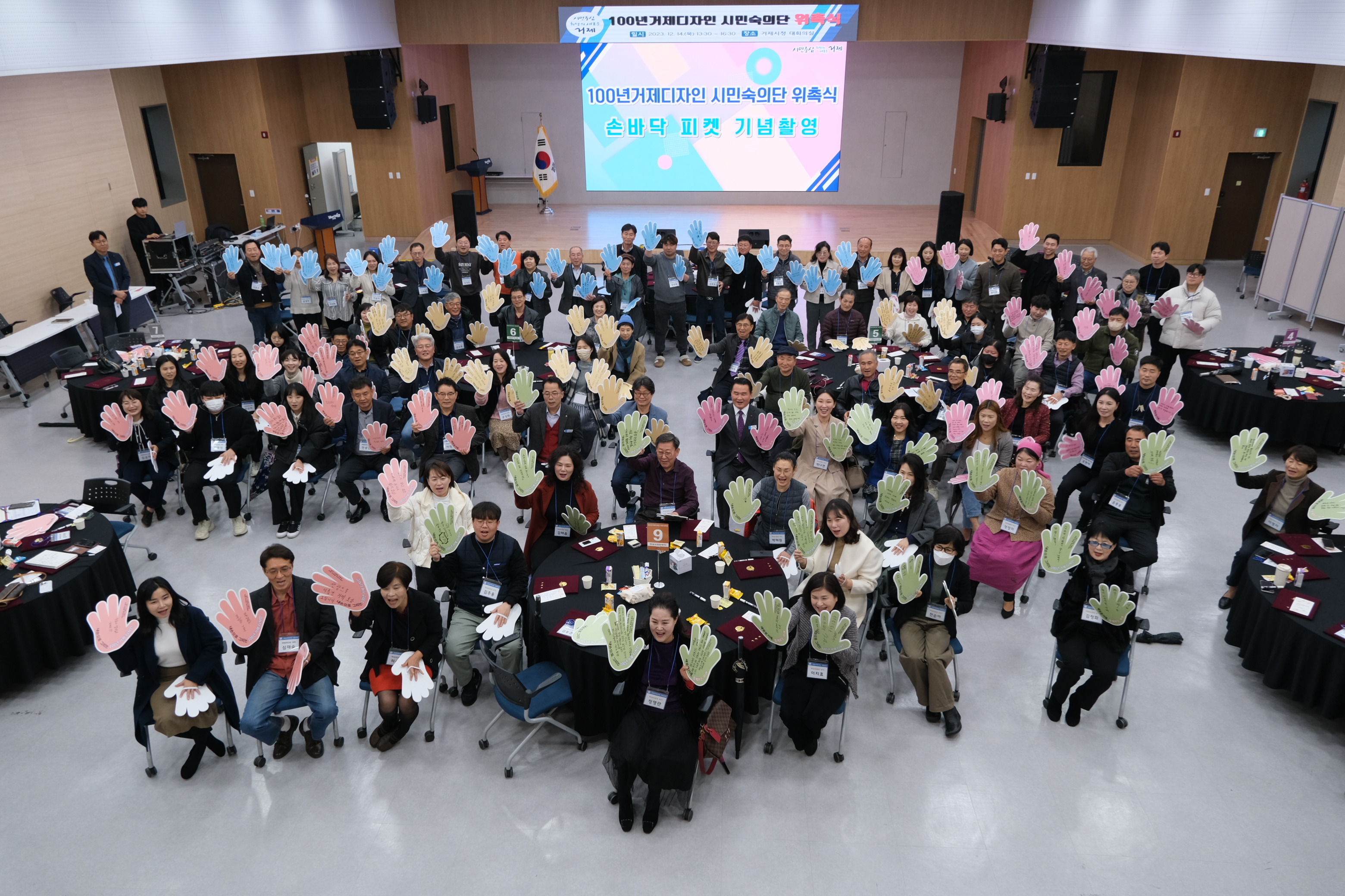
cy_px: 448
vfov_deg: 51.3
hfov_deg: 71.5
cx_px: 672
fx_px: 934
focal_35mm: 25
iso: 800
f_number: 4
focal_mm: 16.5
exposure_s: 1/100
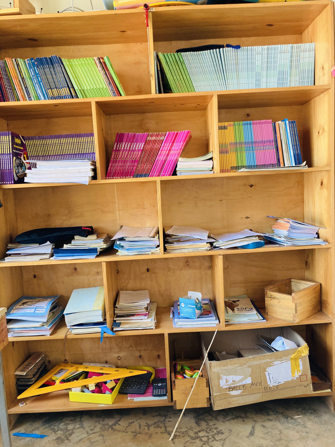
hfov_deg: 49.7
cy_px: 224
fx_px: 361
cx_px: 168
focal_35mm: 28
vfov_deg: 63.4
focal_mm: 3.99
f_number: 1.8
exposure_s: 1/69
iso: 80
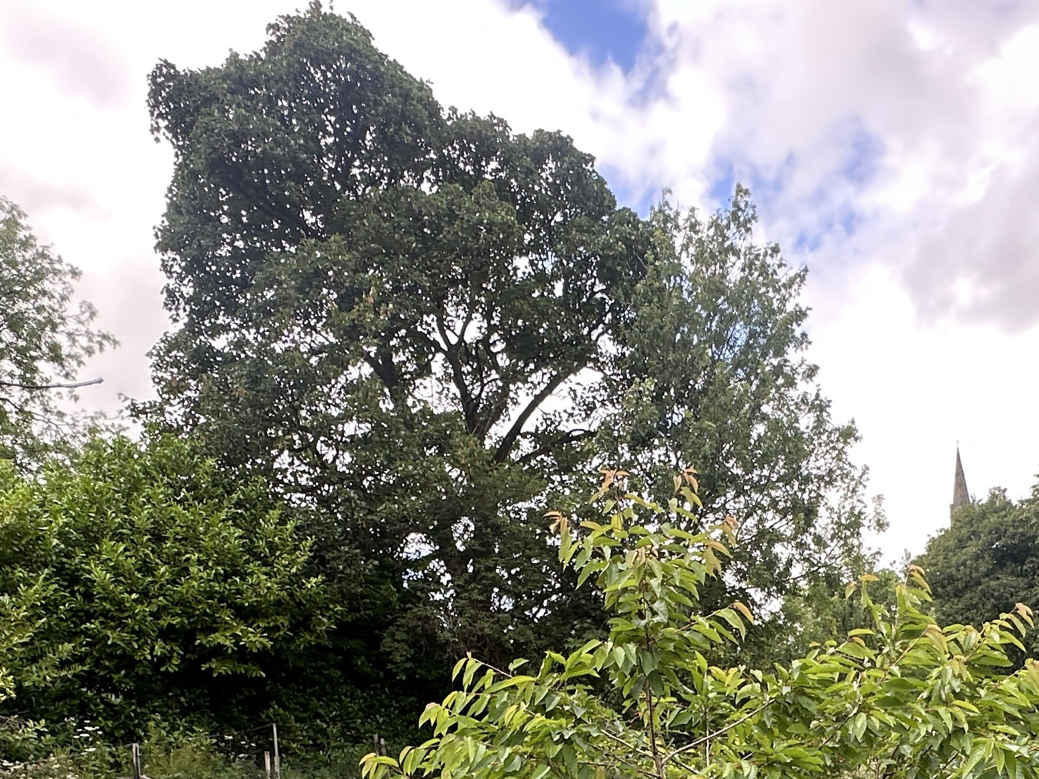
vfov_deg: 33.8
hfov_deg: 50.9
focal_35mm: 36
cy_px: 882
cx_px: 634
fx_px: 1081
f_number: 2.2
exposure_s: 1/176
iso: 40
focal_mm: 2.22
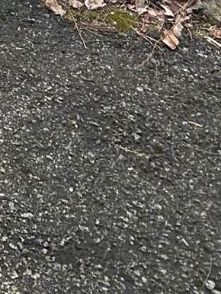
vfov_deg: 10.5
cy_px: -462
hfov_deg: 8.7
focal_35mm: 155
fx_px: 1318
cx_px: -311
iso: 80
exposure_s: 1/121
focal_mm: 5.7
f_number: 1.5
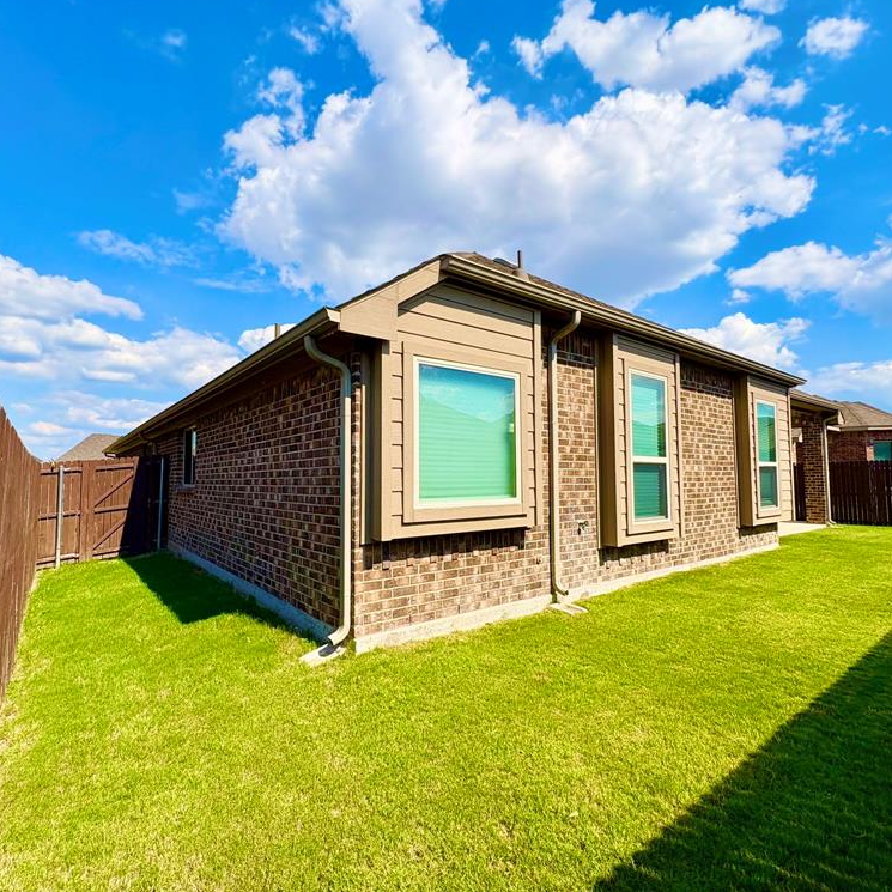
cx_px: 427
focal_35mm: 17
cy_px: 447
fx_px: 496
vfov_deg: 84.0
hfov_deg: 83.9
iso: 50
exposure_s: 1/2273
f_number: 2.2
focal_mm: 2.22
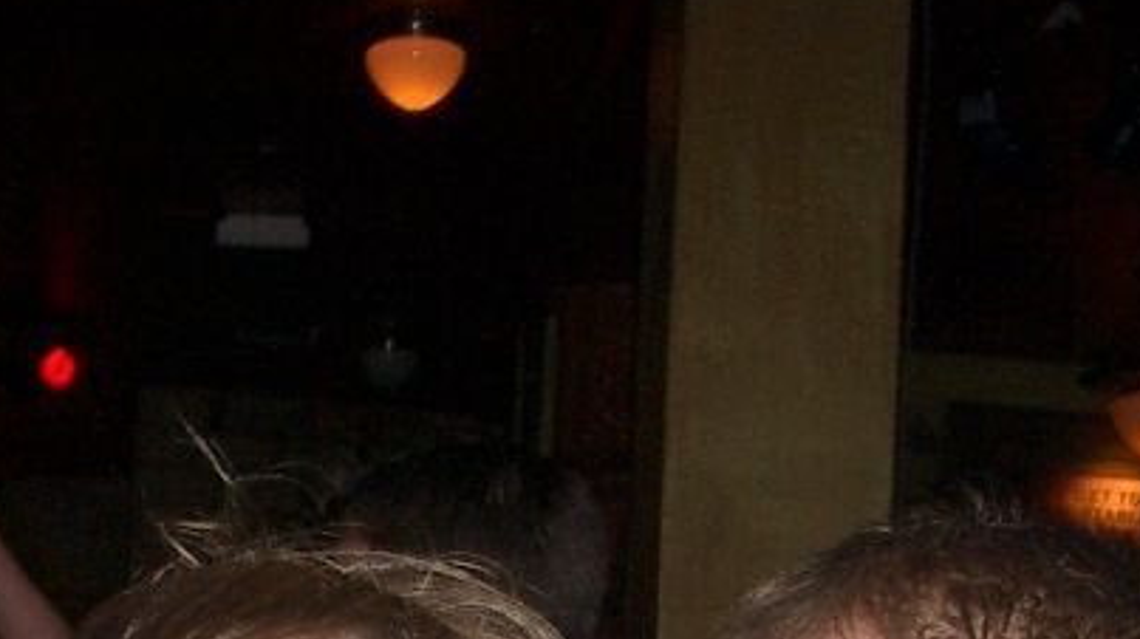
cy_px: 1001
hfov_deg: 22.0
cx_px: 571
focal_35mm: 97
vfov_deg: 11.8
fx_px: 2930
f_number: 2.6
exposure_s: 1/40
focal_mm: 5.8
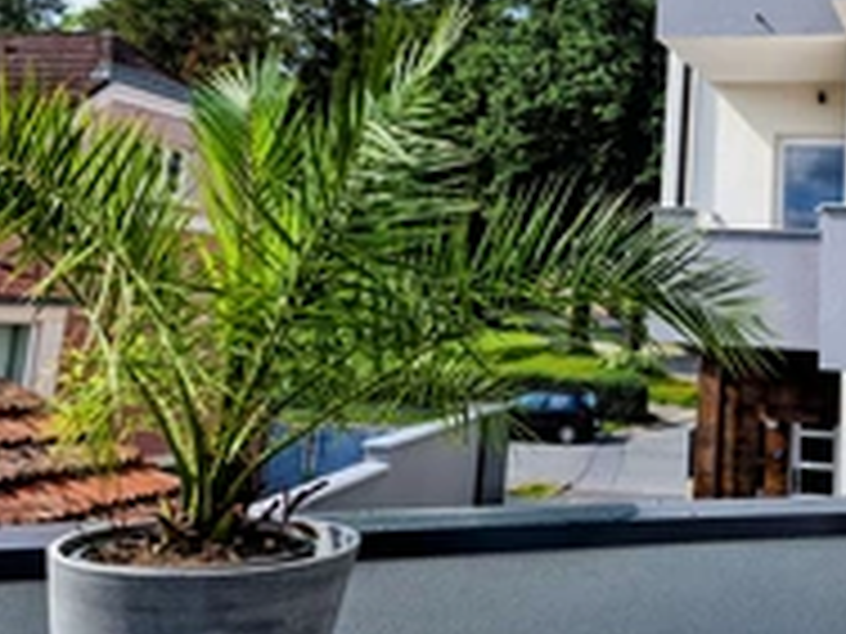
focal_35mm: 44
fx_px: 1075
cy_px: 148
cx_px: 729
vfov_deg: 32.2
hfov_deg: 40.3
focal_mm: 6.4
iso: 50
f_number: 1.8
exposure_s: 1/1356
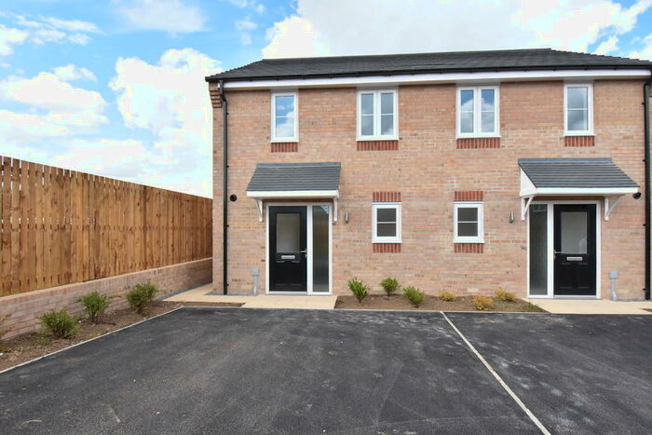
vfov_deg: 67.4
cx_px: 326
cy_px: 218
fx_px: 326
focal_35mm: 18
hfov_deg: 90.0
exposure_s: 1/400
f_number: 10
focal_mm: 12
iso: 800
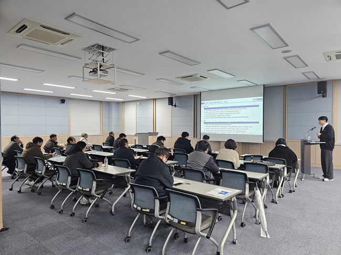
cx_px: 170
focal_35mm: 23
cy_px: 128
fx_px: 226
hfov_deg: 73.9
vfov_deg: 58.8
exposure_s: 1/120
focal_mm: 6.3
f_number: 1.7
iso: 640
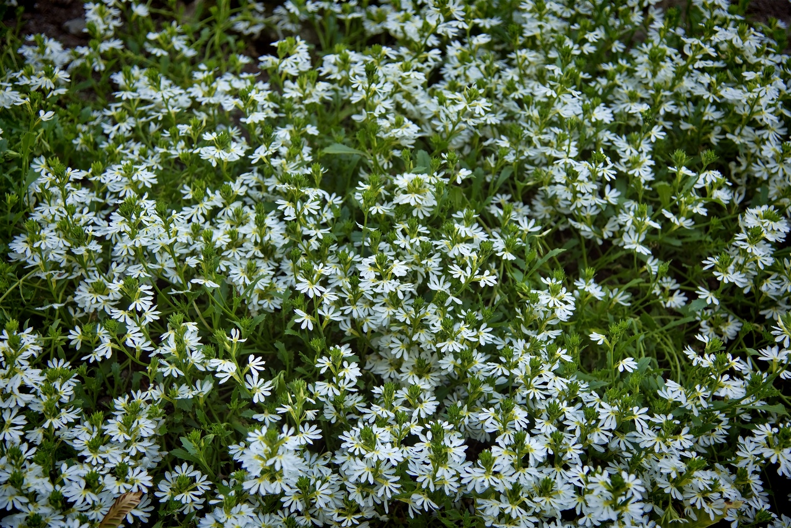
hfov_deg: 36.2
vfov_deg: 24.6
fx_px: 1209
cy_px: 264
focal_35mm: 55
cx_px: 396
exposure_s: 1/125
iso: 250
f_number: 4
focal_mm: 55
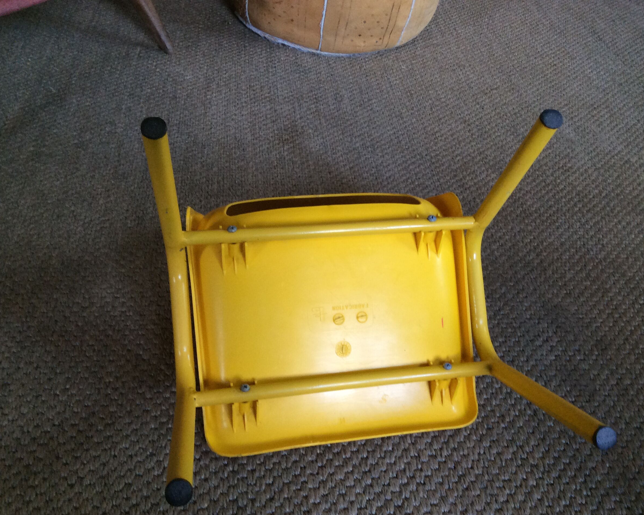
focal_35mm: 34
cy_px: 261
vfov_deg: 43.4
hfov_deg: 52.8
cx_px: 335
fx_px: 648
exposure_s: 1/25
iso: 125
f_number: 2.4
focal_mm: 3.3
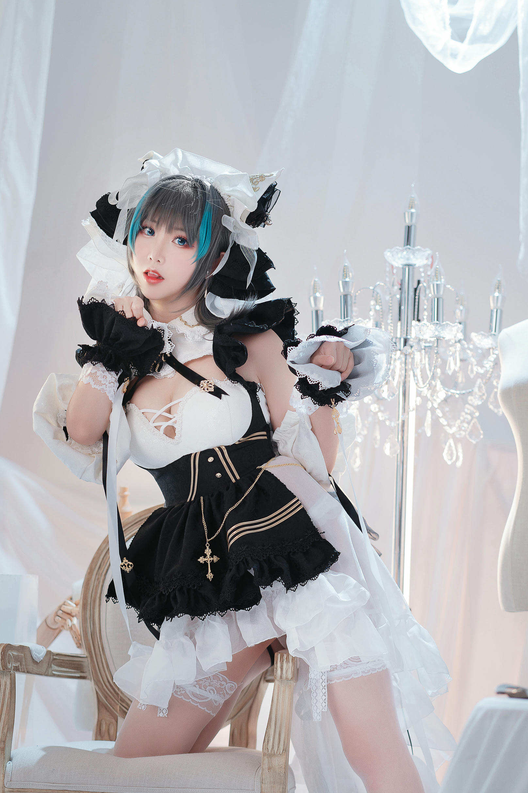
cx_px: 295
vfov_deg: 19.4
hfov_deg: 13.0
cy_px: 444
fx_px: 2310
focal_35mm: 105
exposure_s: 1/125
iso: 320
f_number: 2.5
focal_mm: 85
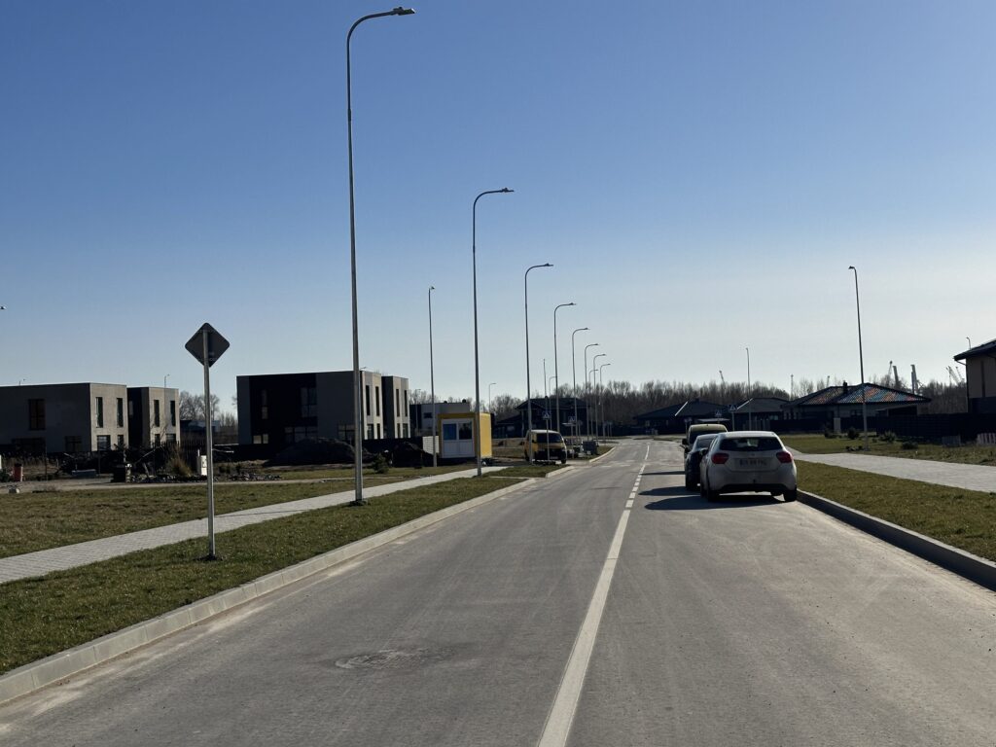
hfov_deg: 39.7
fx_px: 1381
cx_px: 498
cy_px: 374
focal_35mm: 48
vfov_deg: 30.3
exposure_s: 1/10870
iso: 64
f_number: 1.78
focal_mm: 6.86
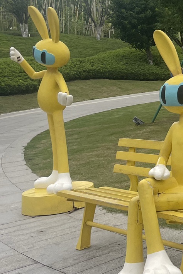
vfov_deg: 26.4
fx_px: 580
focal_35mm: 76
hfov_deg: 14.9
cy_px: 74
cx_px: 358
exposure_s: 1/812
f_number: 1.6
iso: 32
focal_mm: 4.2
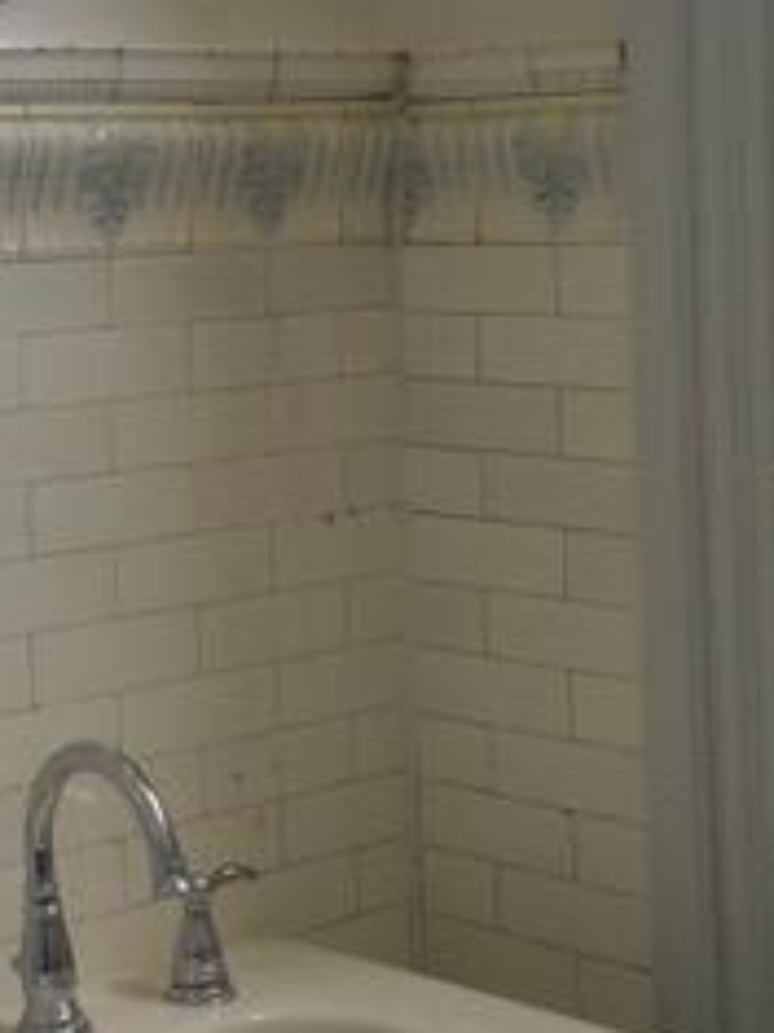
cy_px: 246
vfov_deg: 24.4
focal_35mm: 79
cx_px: 53
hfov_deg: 18.3
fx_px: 2357
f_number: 2.2
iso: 64
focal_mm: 4.15
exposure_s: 1/120
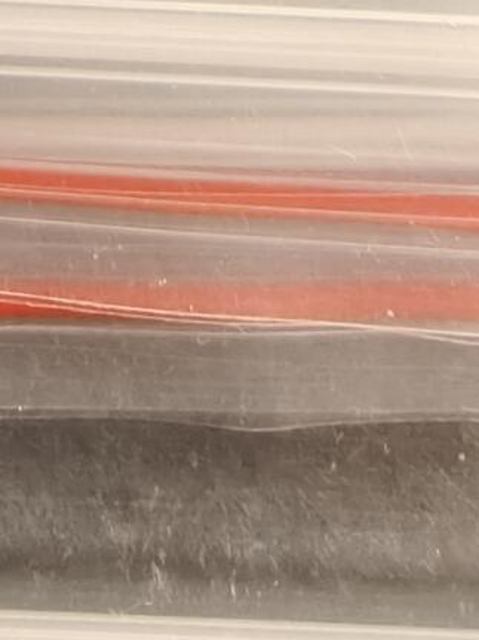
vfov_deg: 17.9
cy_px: -364
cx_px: 254
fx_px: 1772
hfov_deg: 15.4
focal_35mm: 96
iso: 160
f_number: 2
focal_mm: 2.32
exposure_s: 1/91.2
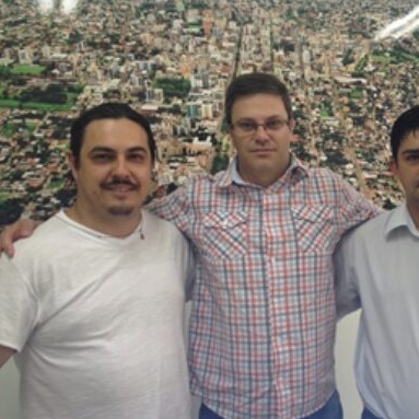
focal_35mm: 42
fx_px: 575
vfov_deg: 40.0
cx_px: 273
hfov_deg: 39.6
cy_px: 208
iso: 50
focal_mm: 4.28
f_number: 2.4
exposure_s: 1/28
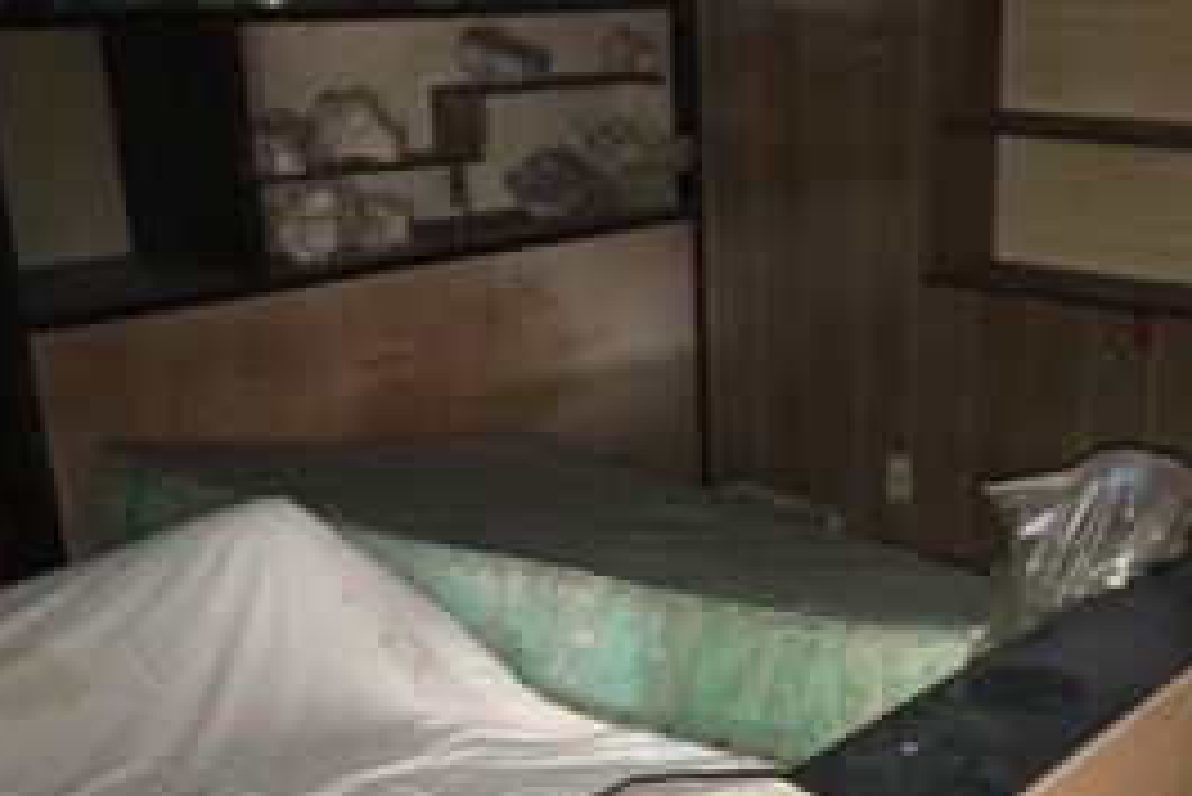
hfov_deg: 39.4
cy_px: 546
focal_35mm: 49
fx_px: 1623
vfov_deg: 27.4
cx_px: 877
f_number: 2.2
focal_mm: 4.15
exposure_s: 1/16
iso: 400
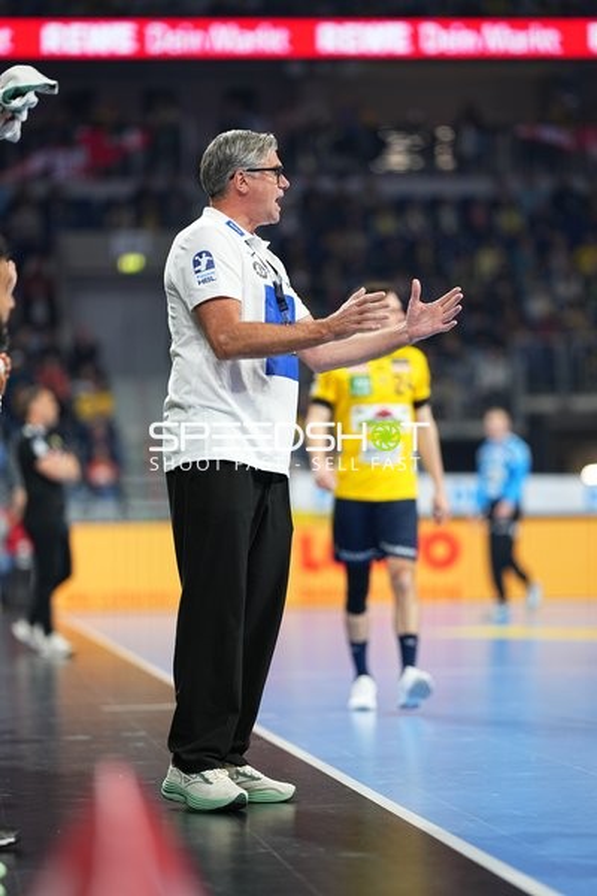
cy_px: 448
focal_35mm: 135
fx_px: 3358
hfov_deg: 10.2
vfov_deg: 15.2
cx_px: 298
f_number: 1.8
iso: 1000
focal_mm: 135
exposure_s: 1/1600
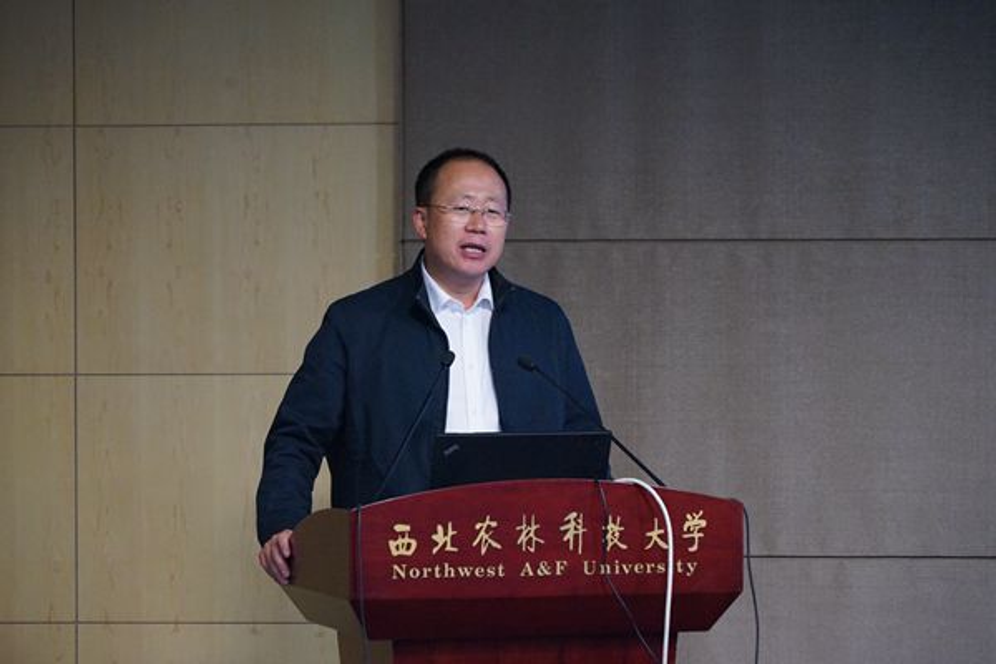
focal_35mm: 141
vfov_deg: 9.7
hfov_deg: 14.6
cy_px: 332
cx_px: 498
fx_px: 3901
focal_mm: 141
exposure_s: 1/80
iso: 6400
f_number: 6.3
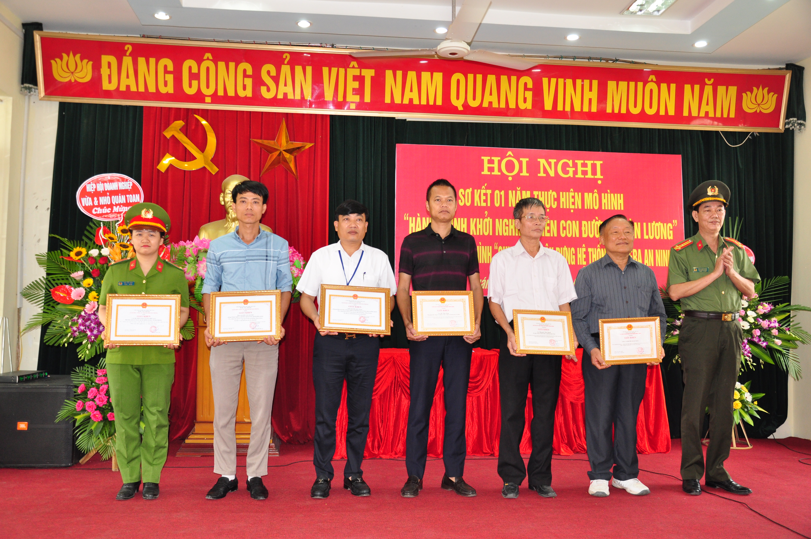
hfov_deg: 57.3
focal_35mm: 33
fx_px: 743
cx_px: 406
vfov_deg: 39.9
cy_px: 270
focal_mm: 22
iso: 640
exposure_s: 1/60
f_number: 3.8
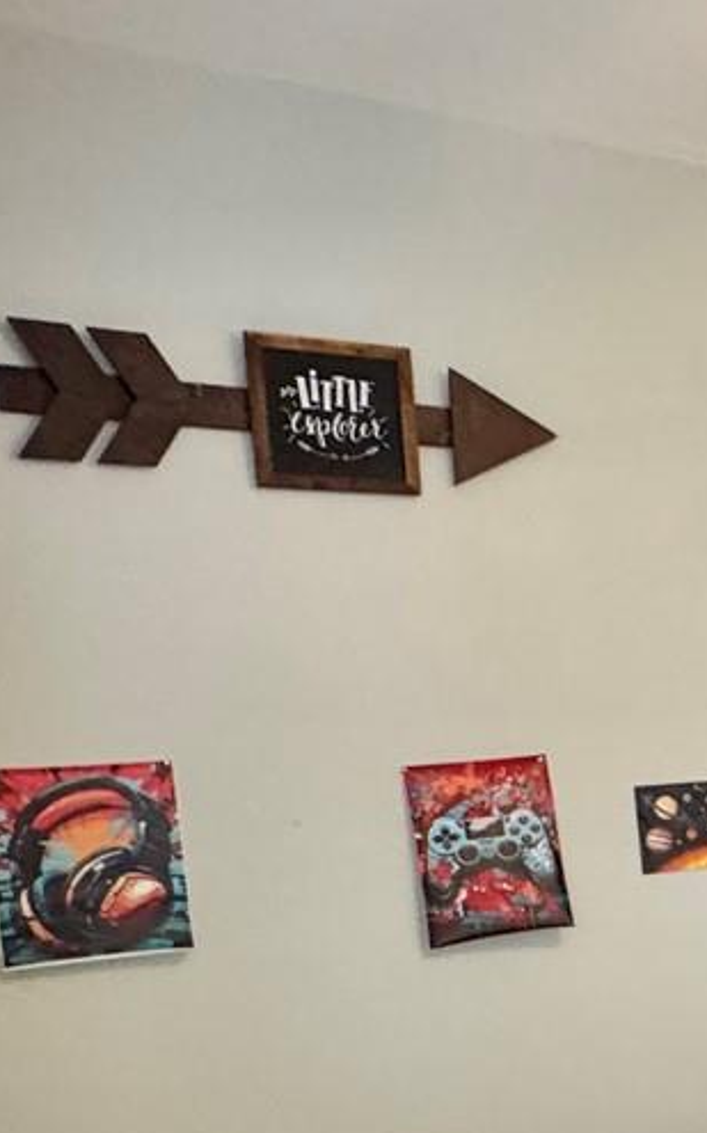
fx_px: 1481
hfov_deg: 21.5
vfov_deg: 40.6
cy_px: 856
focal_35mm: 48
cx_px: 1126
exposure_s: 1/60
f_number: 2.2
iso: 400
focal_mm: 2.22
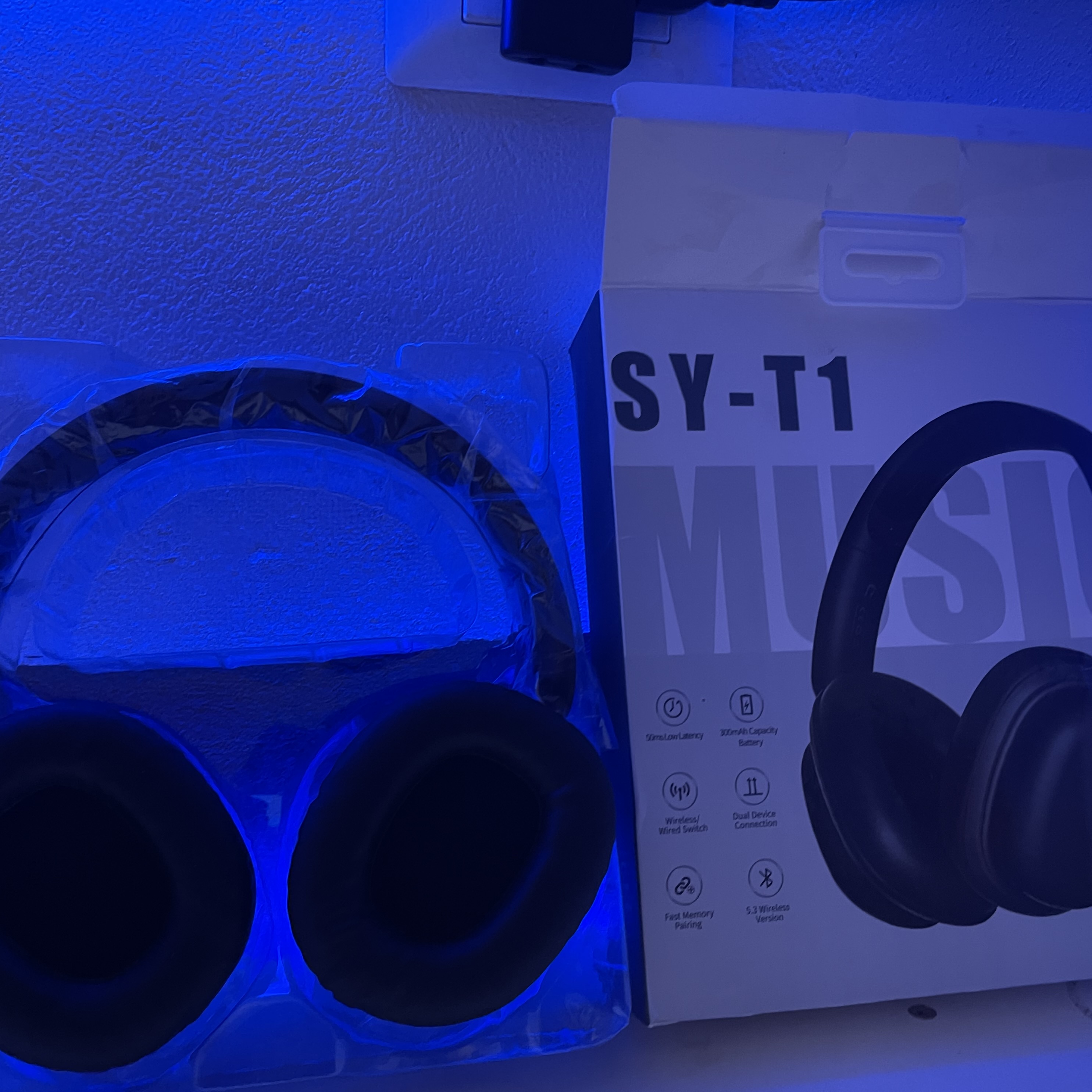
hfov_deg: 54.0
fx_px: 1071
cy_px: 550
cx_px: 594
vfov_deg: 54.0
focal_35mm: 30
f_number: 1.6
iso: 500
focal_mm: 5.1
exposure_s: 1/29
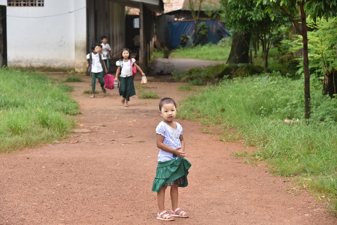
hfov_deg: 21.5
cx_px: 168
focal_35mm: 95
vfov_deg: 14.4
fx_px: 889
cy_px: 112
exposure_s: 1/250
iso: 320
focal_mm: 95
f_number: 6.3
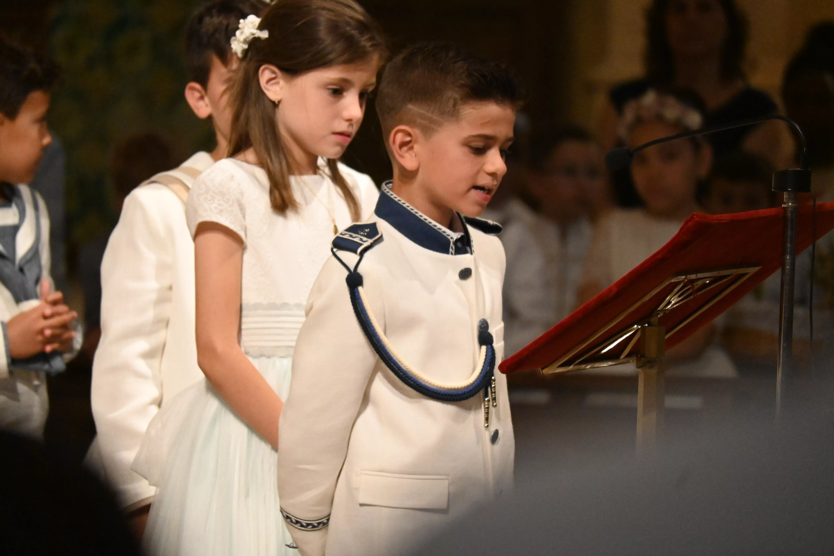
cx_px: 417
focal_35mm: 375
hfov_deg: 5.5
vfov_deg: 3.7
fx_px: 8687
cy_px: 278
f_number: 6.3
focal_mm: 250
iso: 6400
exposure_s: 1/160
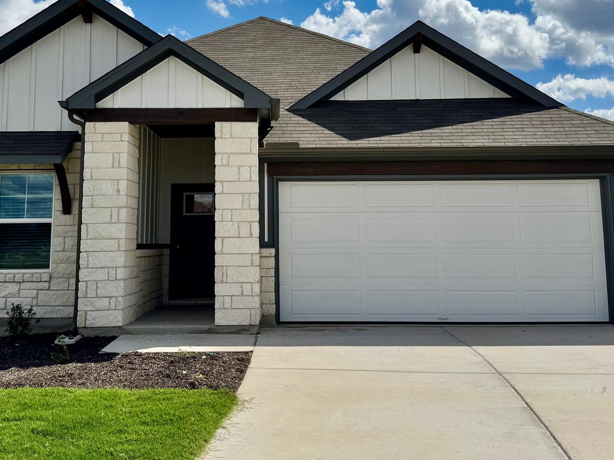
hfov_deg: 48.9
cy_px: 149
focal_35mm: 38
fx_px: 674
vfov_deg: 37.3
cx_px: 272
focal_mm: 6.76
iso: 80
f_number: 1.78
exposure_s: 1/12346
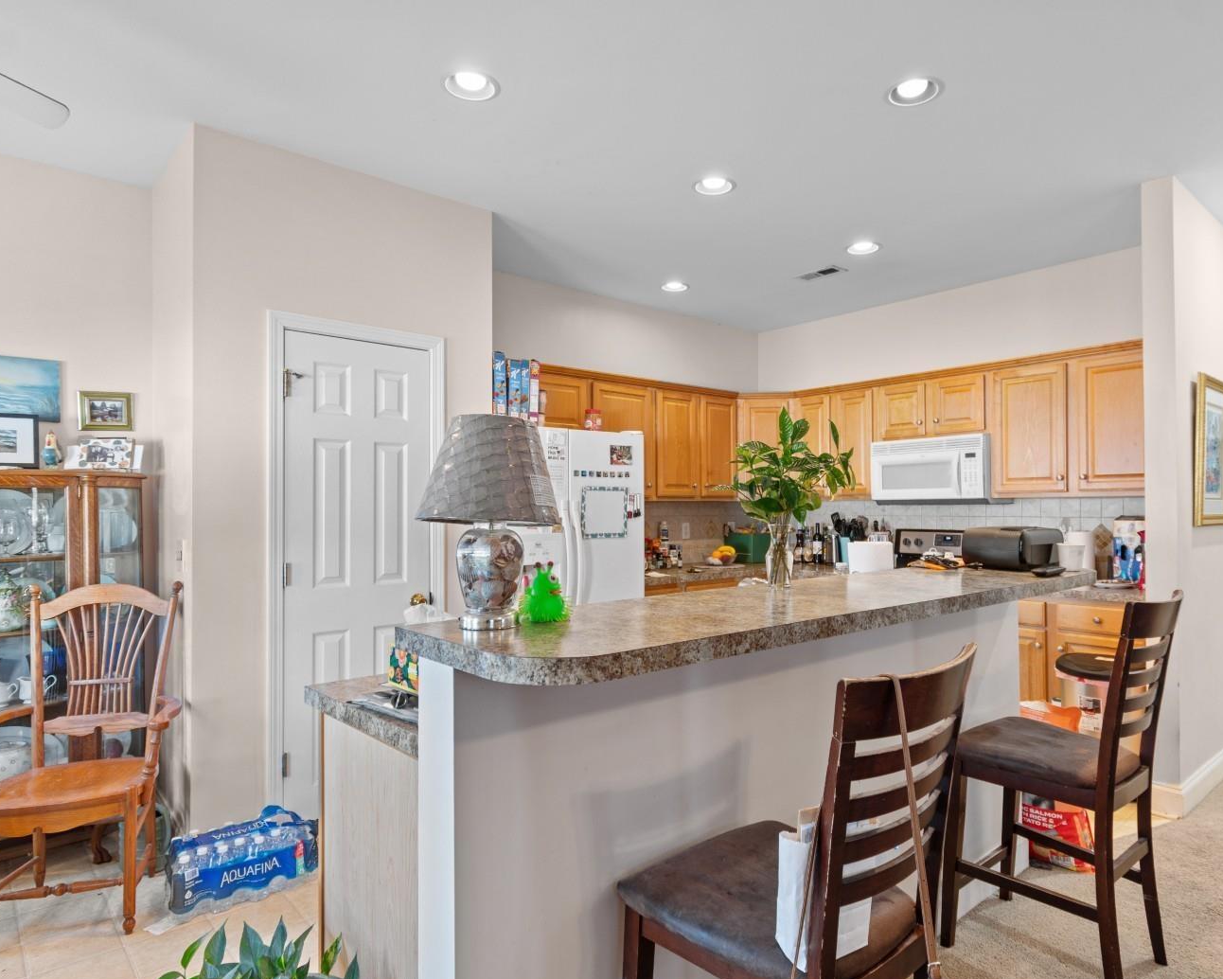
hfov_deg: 80.2
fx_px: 724
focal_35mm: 20
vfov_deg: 68.1
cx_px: 662
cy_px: 504
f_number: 4.8
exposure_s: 1/2
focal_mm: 11.5
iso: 100
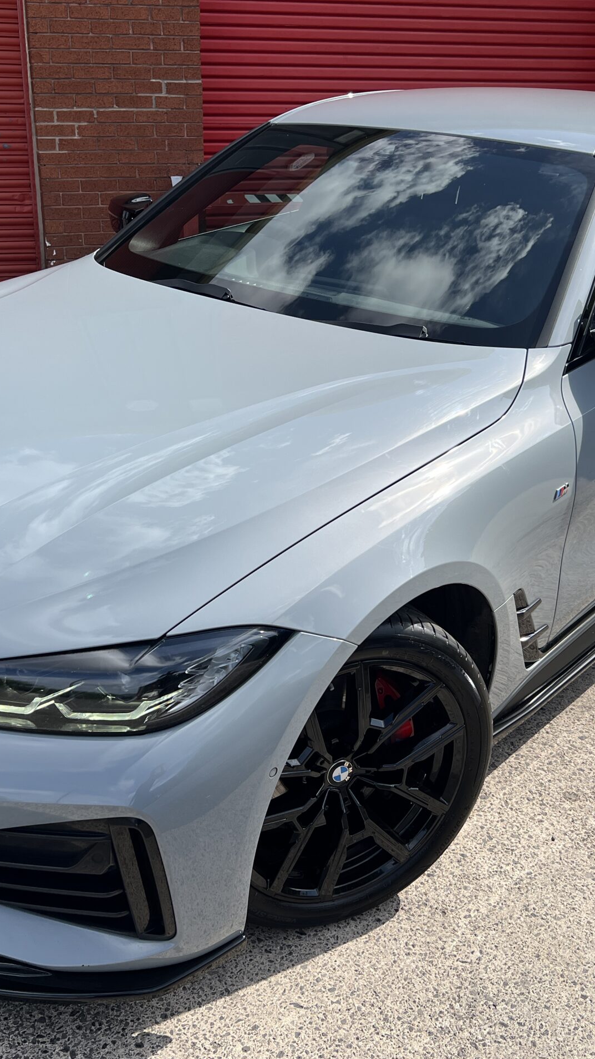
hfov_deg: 31.1
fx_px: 1066
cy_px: 532
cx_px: 258
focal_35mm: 38
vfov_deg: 52.8
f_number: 1.5
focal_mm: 5.7
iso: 50
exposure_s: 1/2994
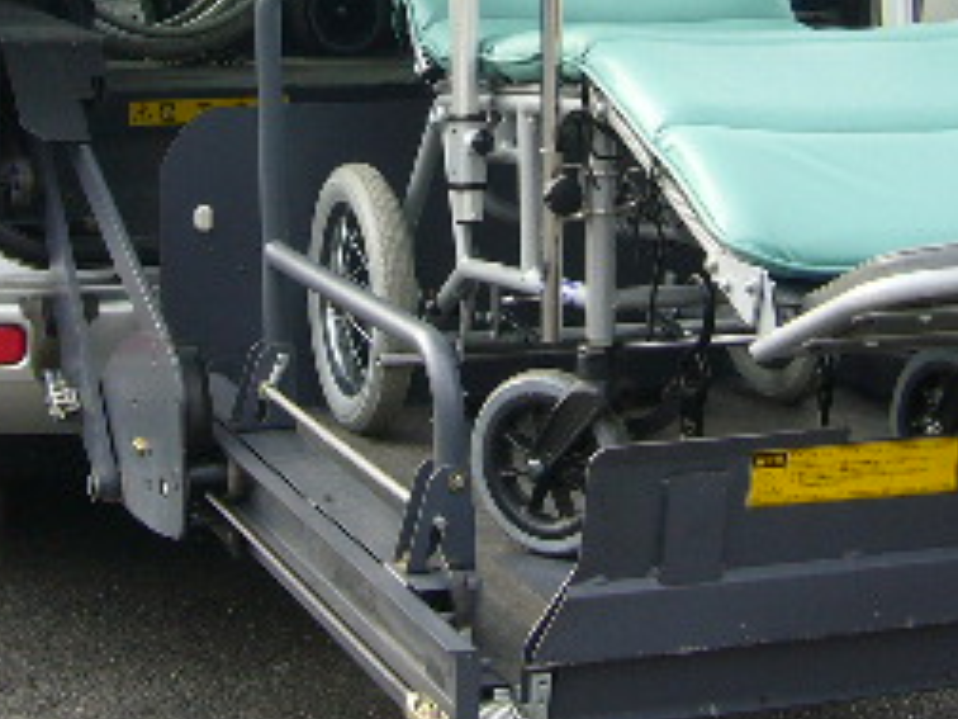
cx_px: 426
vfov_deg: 15.9
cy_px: -171
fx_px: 2463
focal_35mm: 89
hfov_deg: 22.0
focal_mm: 5.8
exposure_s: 1/200
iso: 80
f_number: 2.8
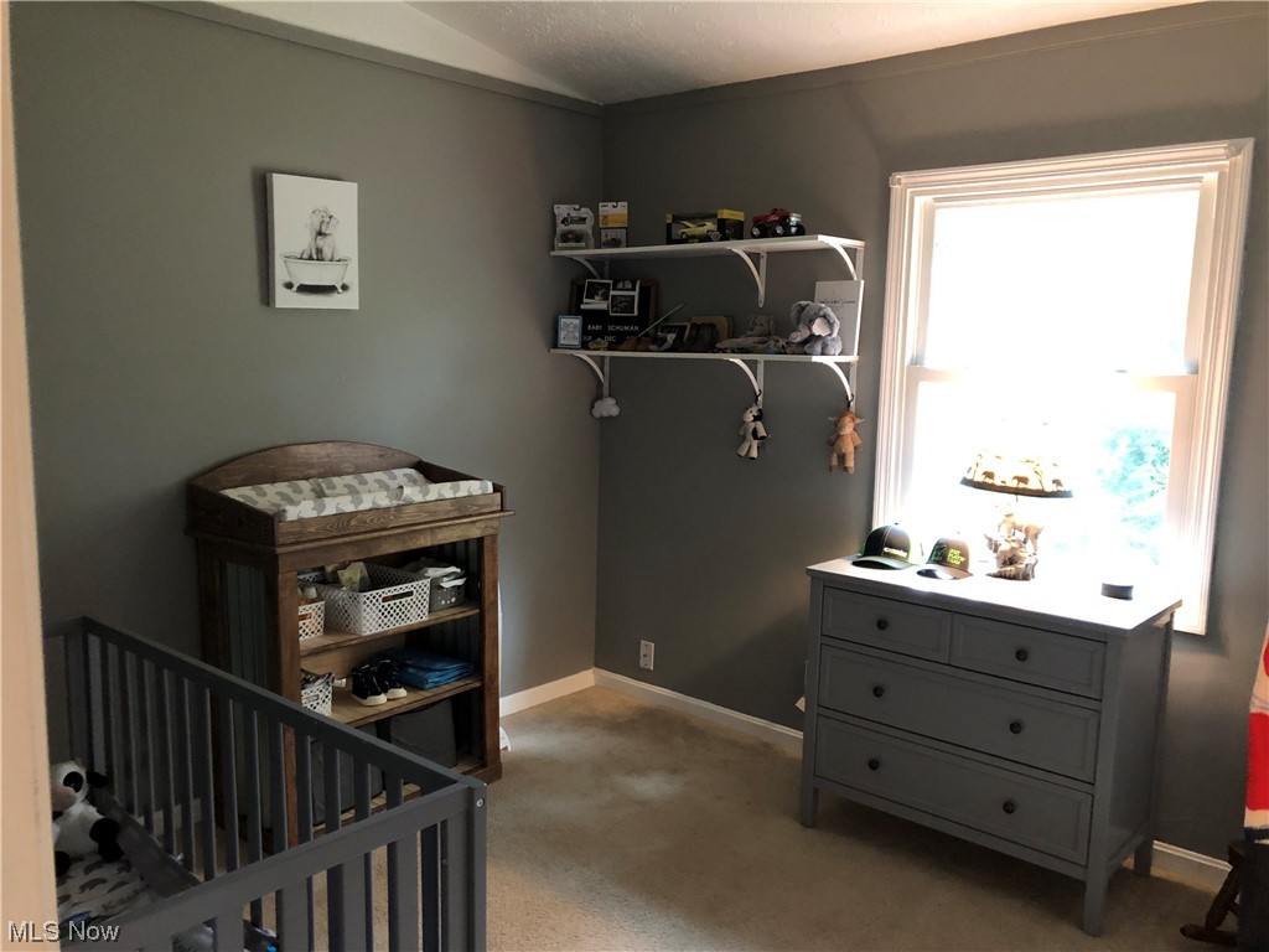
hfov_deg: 63.4
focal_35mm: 28
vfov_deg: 49.7
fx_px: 1026
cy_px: 476
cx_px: 634
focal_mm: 3.99
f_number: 1.8
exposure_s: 1/5
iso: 100
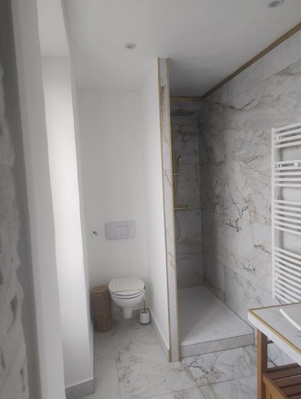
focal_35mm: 24
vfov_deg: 71.5
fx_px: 277
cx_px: 150
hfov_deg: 57.0
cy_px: 200
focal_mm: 5.56
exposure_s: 1/100
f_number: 1.8
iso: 313
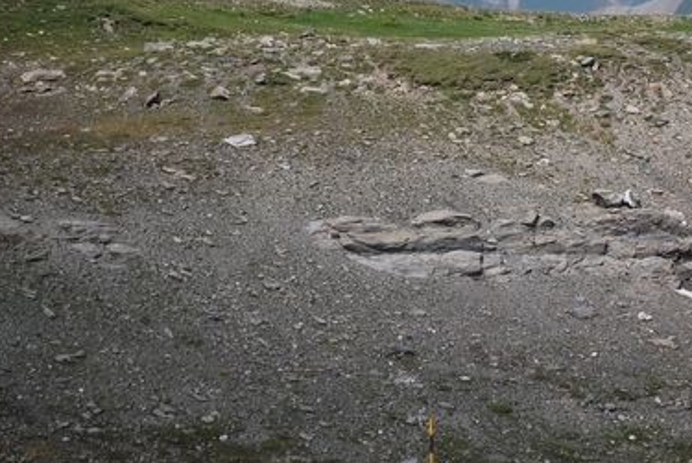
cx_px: 535
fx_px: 7390
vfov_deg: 3.6
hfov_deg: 5.4
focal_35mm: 384
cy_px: 189
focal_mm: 160
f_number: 5.3
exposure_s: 1/1600
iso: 200
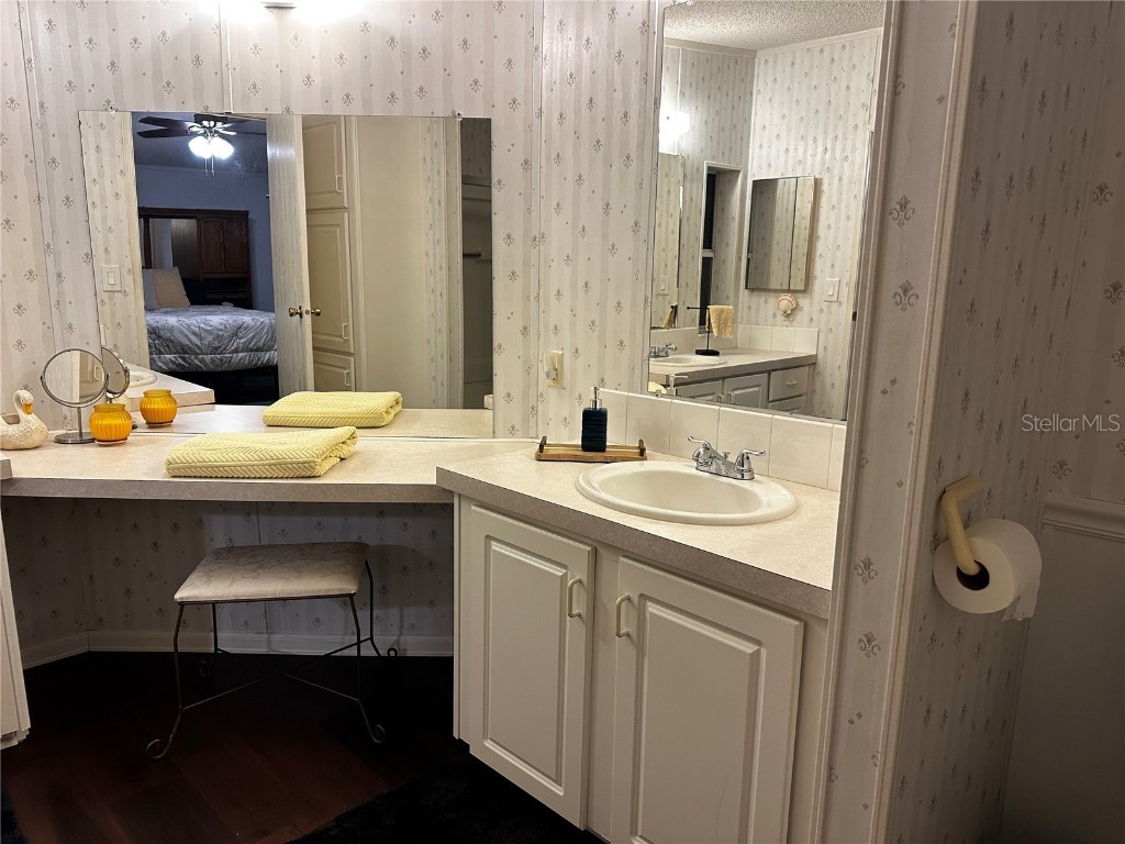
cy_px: 422
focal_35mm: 24
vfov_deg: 56.8
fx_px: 780
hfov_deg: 71.6
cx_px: 562
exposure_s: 1/120
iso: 200
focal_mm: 6.86
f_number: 1.78
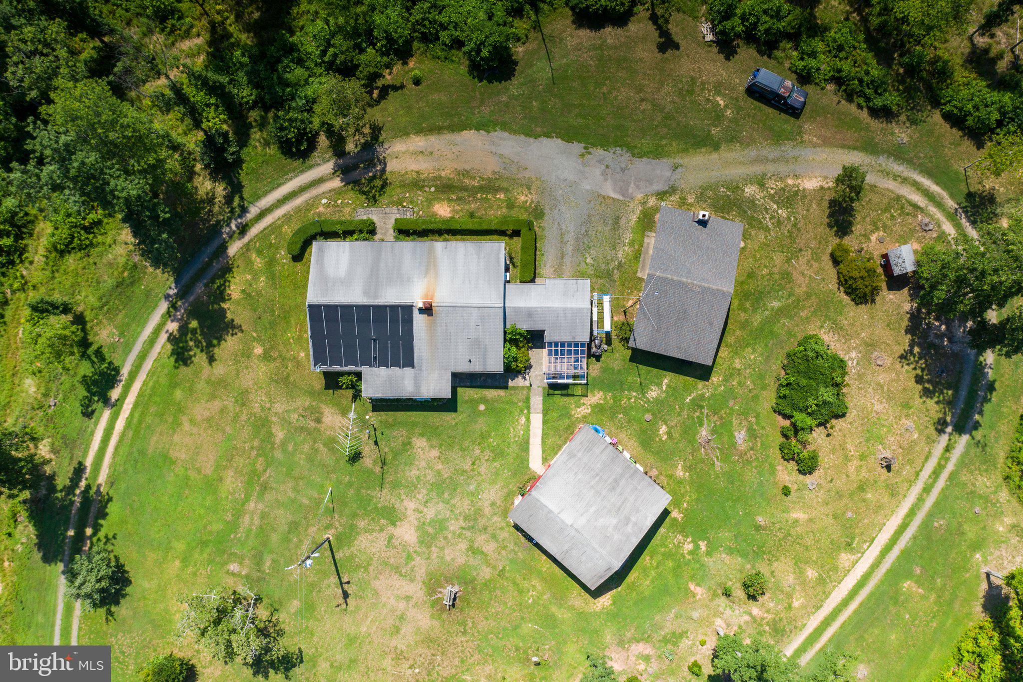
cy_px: 341
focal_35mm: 28
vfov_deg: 46.4
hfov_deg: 65.5
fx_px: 795
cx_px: 512
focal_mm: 10.26
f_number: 4
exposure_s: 1/640
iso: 100
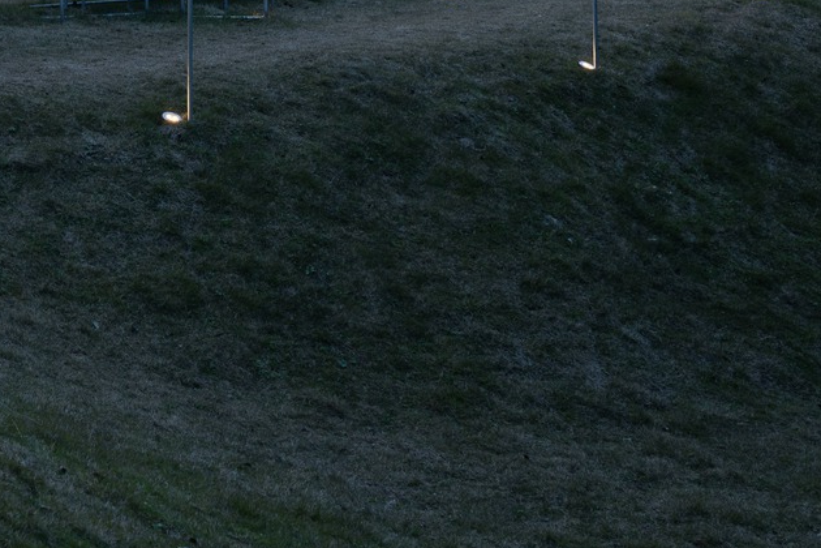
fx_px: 2896
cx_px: -107
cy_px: -309
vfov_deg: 10.4
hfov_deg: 15.7
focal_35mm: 127
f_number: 9
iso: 100
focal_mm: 40
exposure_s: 1/10
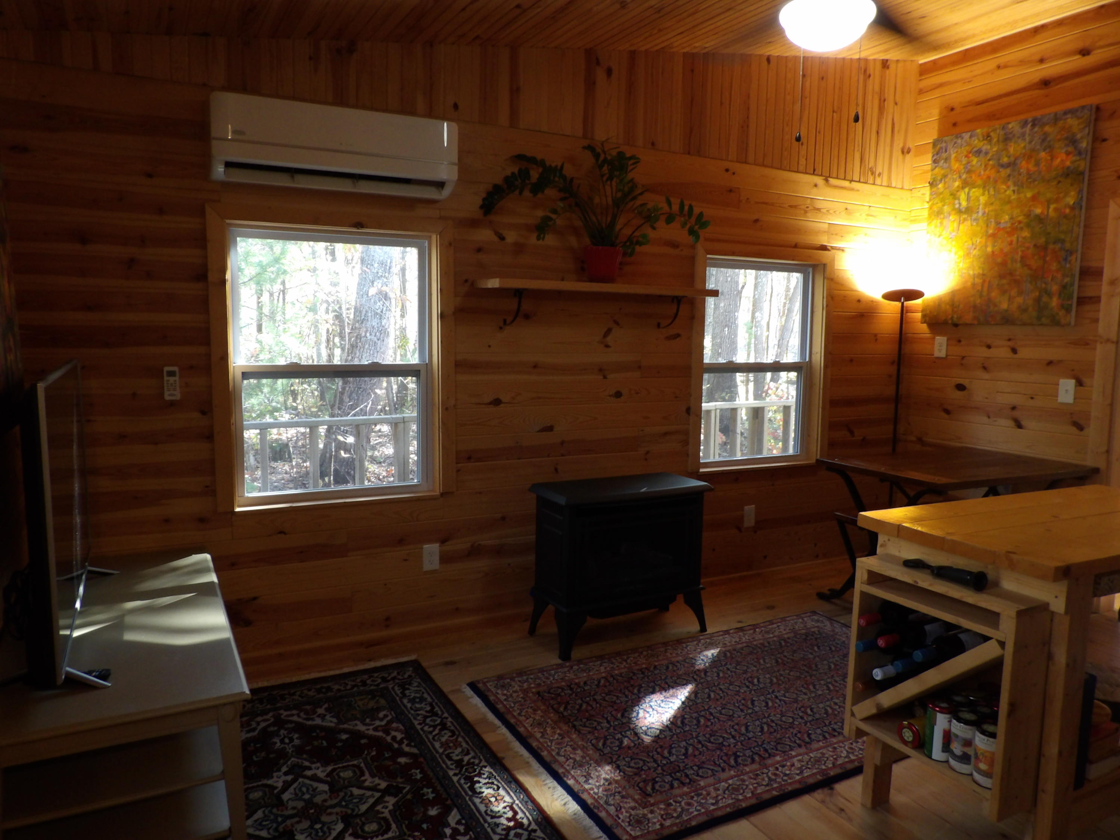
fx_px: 777
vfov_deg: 56.8
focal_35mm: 24
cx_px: 560
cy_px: 420
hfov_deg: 71.6
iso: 200
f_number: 3.2
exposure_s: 1/17
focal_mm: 4.3
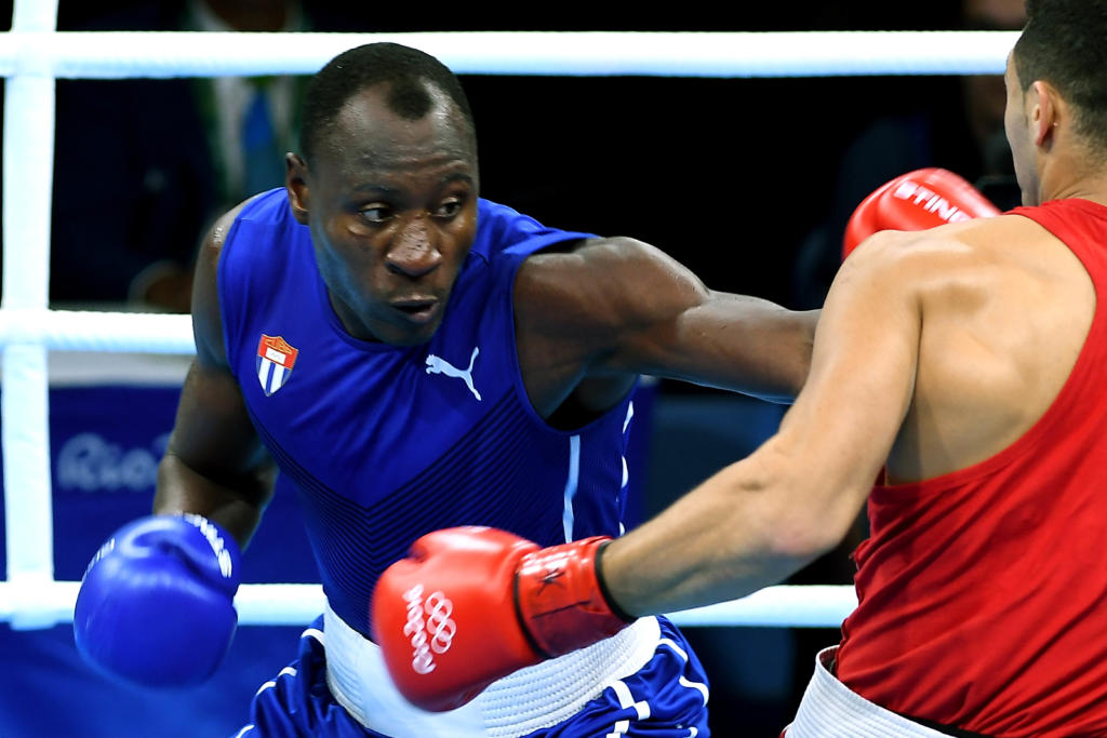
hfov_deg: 4.6
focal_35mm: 450
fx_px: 13838
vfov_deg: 3.1
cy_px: 369
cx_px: 554
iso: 800
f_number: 4
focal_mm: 300
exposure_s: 1/400
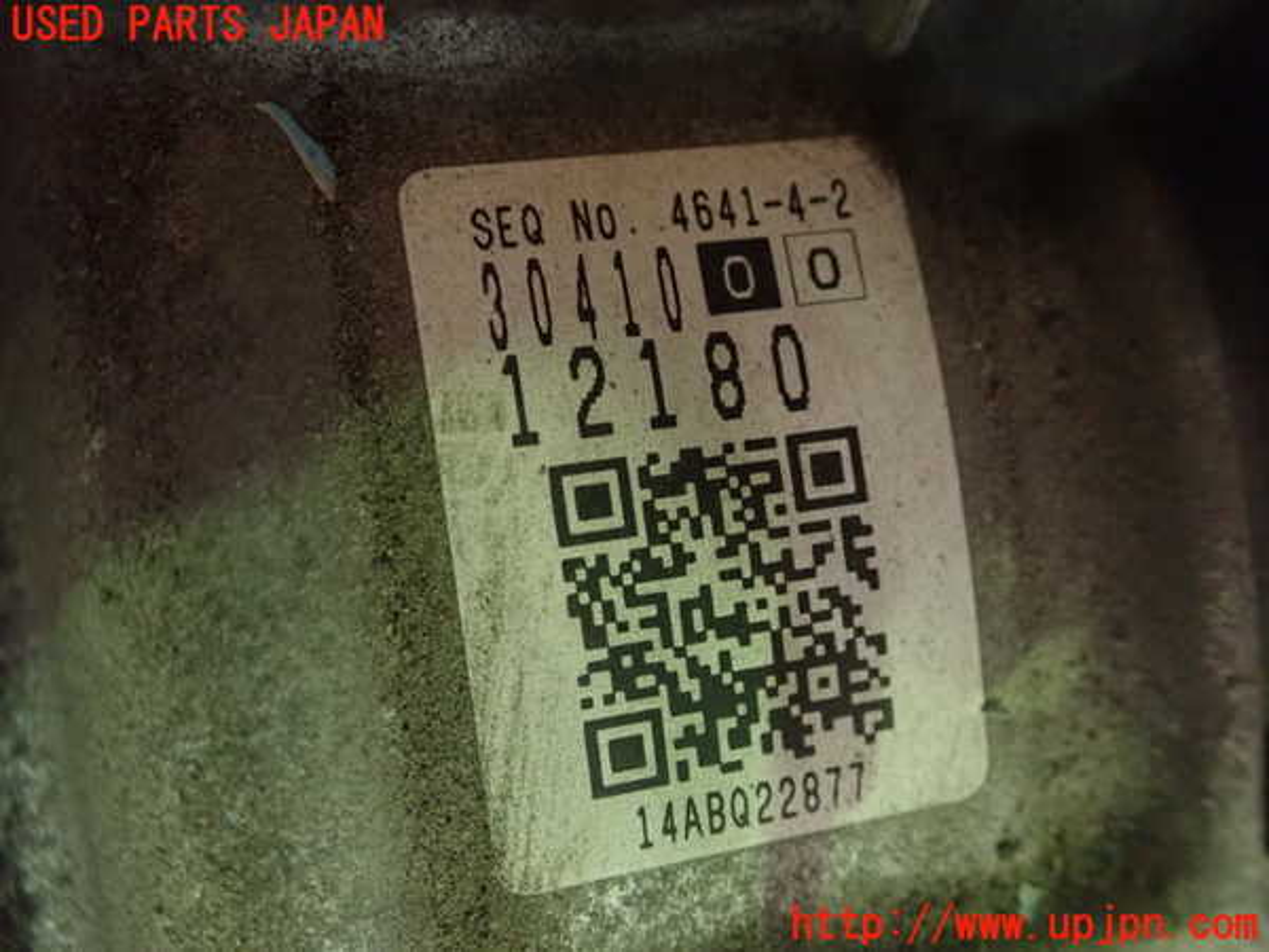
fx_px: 1100
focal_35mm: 30
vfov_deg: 46.8
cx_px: 634
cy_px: 476
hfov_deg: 60.0
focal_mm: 5.5
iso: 1250
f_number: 2.3
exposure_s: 1/30
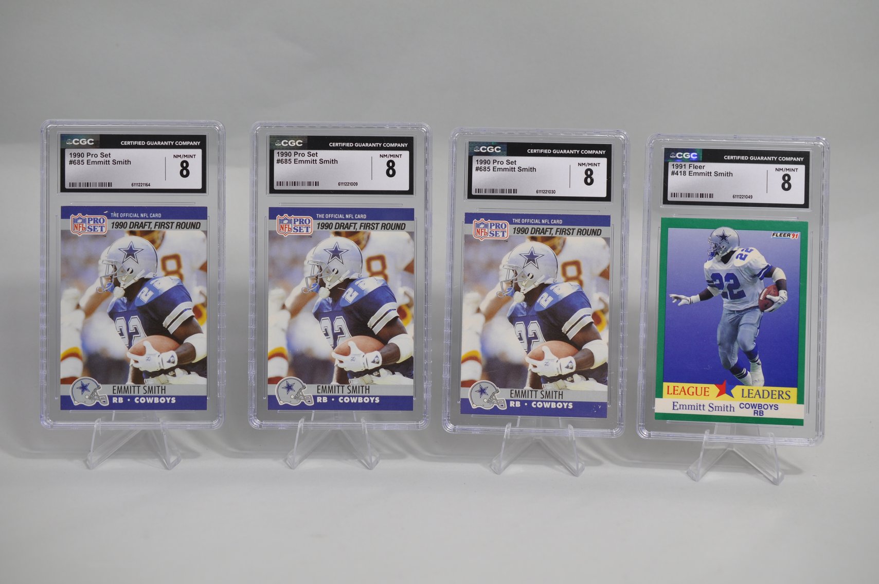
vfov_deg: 22.6
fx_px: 1463
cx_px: 440
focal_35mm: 60
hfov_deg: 33.4
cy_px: 292
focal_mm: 40
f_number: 5
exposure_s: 1/100
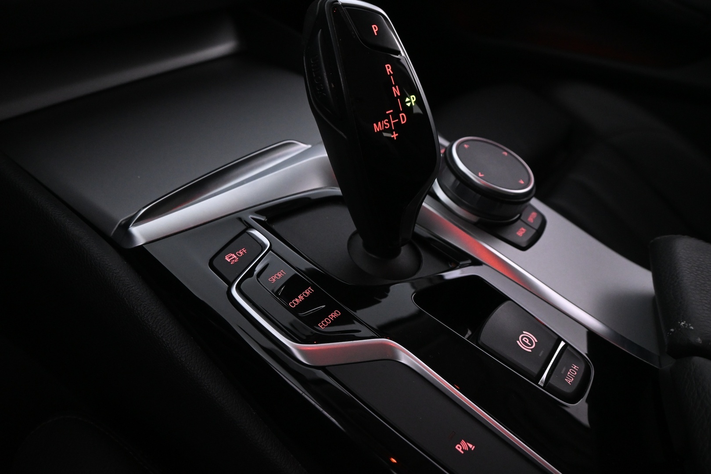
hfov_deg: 67.4
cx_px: 356
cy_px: 237
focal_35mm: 27
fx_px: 533
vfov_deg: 47.9
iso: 2500
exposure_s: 1/30
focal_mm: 18
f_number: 5
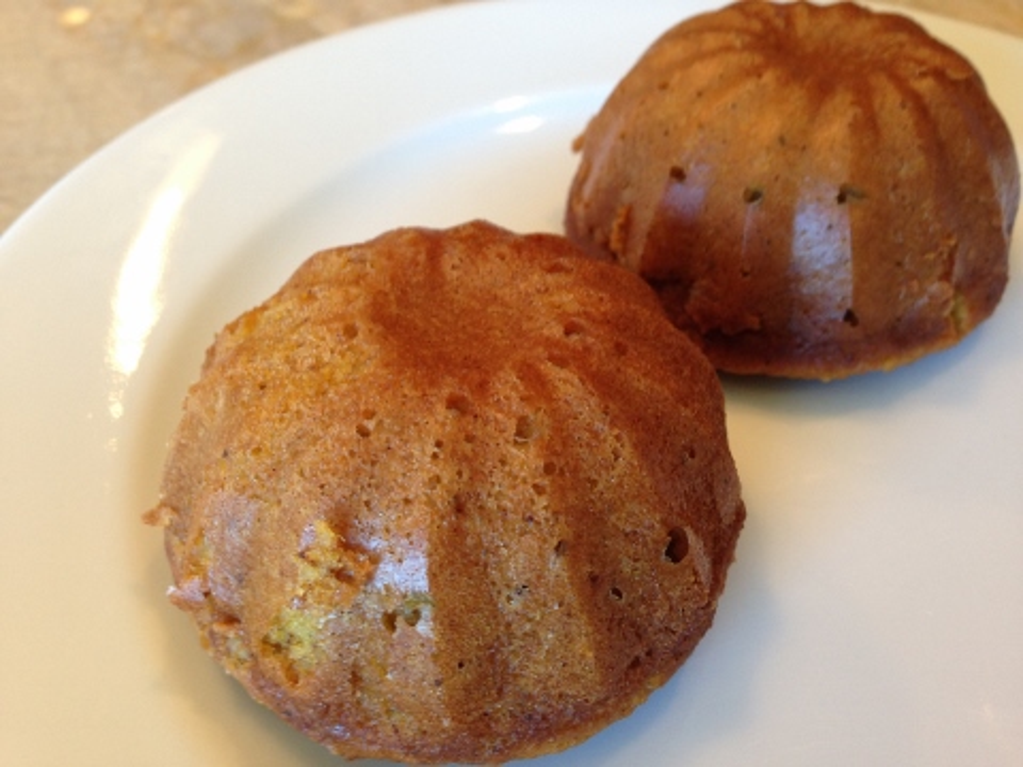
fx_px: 975
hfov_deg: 55.4
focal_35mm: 33
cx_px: 512
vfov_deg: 42.9
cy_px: 384
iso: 80
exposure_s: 1/20
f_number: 2.4
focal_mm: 4.12
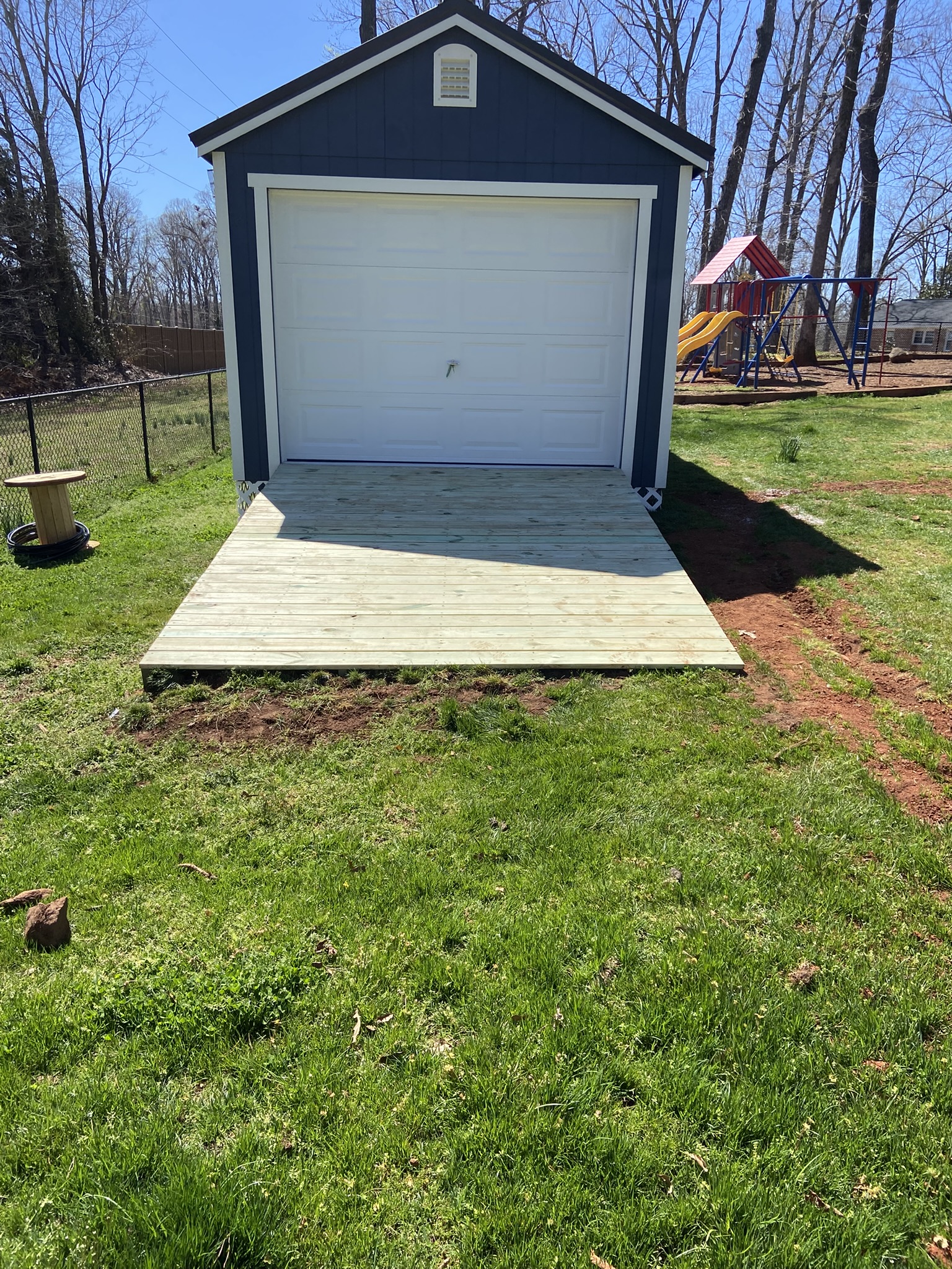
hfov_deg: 53.1
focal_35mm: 26
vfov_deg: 67.3
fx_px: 953
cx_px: 476
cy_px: 634
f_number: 1.8
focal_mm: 4.25
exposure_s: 1/1838
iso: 32
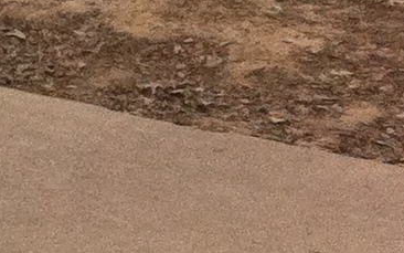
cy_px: -303
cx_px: -992
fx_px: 2886
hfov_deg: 6.8
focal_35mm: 262
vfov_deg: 4.9
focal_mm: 3.85
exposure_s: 1/120
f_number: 2.8
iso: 160
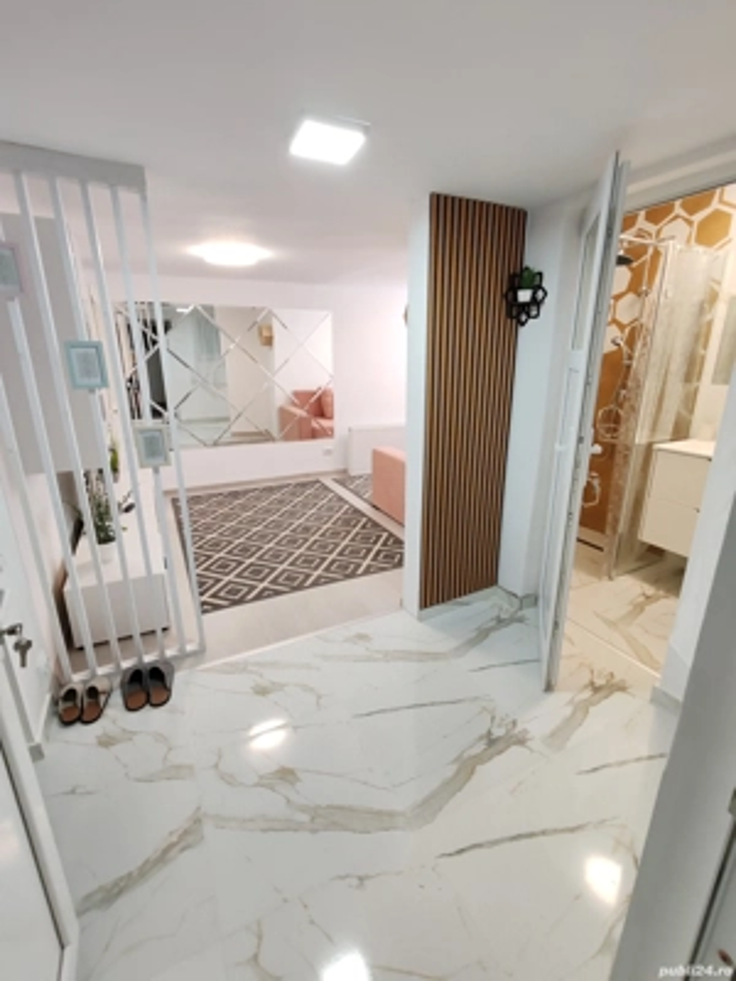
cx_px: 368
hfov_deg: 78.1
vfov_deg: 94.5
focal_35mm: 16
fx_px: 454
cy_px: 490
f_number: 2.2
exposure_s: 1/33
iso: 160
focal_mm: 1.96
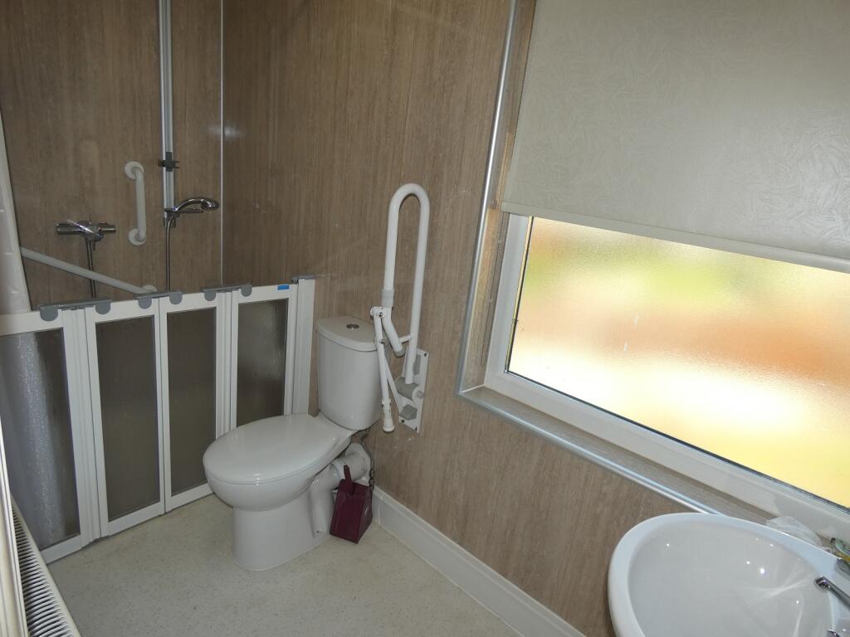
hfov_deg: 81.7
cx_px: 425
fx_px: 491
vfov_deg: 66.0
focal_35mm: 20
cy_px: 318
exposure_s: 1/160
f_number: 2.8
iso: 80
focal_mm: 3.6
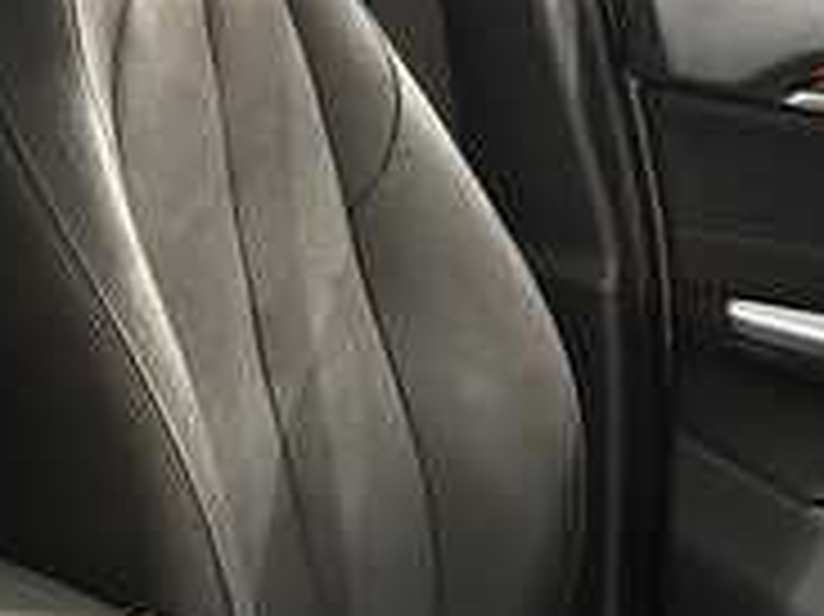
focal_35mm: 91
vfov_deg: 16.2
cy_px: 315
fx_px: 2165
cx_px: -270
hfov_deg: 19.7
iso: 640
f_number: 1.5
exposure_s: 1/33
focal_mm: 5.7
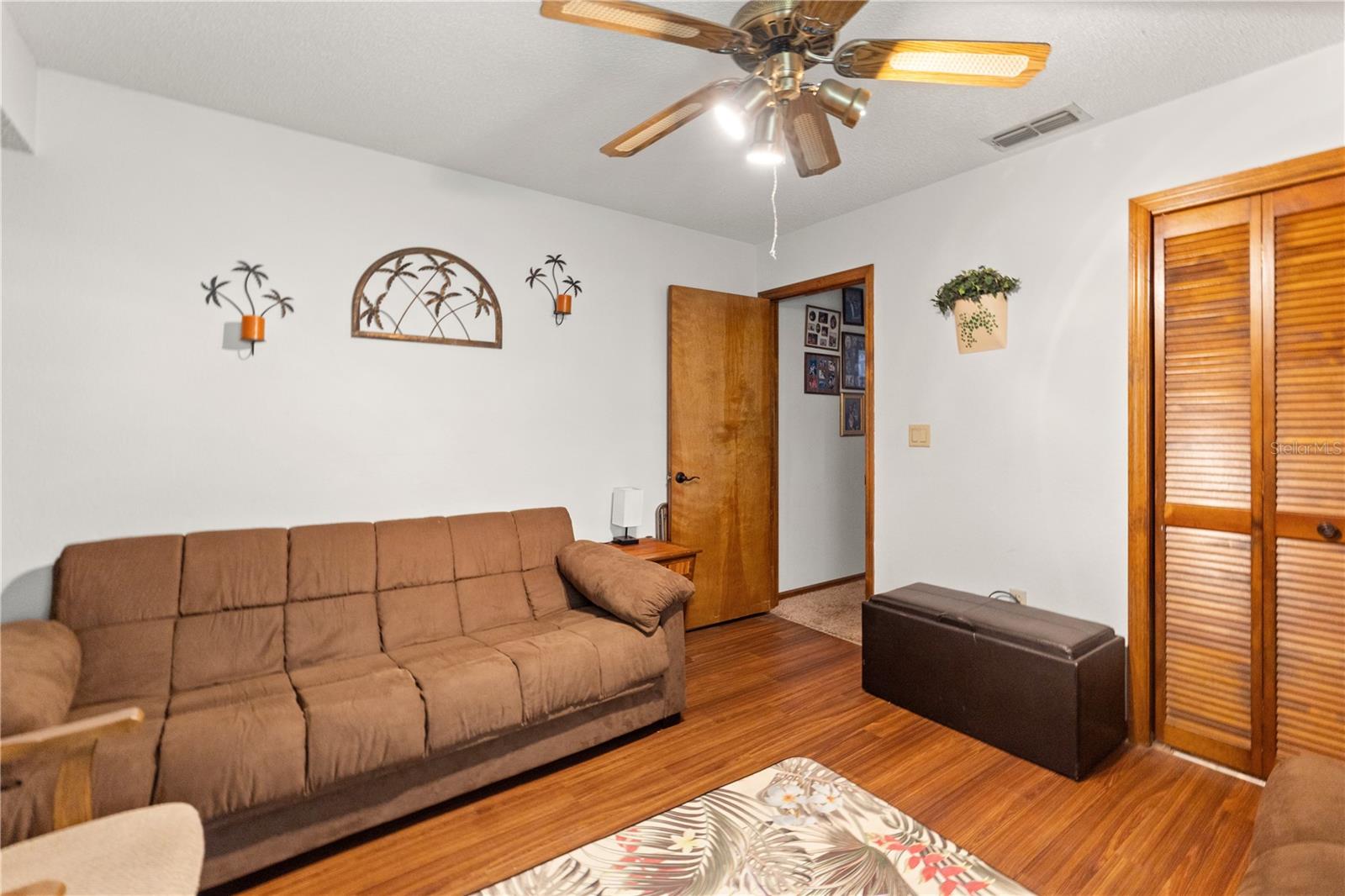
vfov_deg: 72.0
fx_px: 616
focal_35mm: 16
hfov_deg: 95.0
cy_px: 448
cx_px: 672
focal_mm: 11
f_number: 7.1
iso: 400
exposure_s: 1/2.5
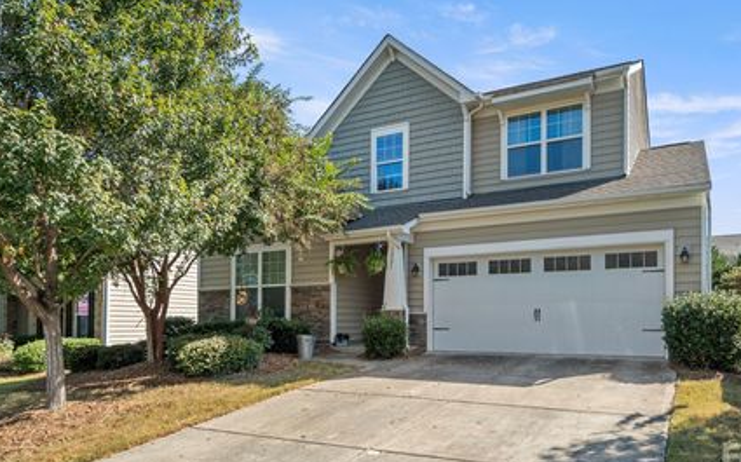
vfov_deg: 51.0
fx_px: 484
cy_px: 233
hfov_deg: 74.4
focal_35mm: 24
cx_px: 427
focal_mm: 20
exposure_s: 1/80
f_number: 8
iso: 100
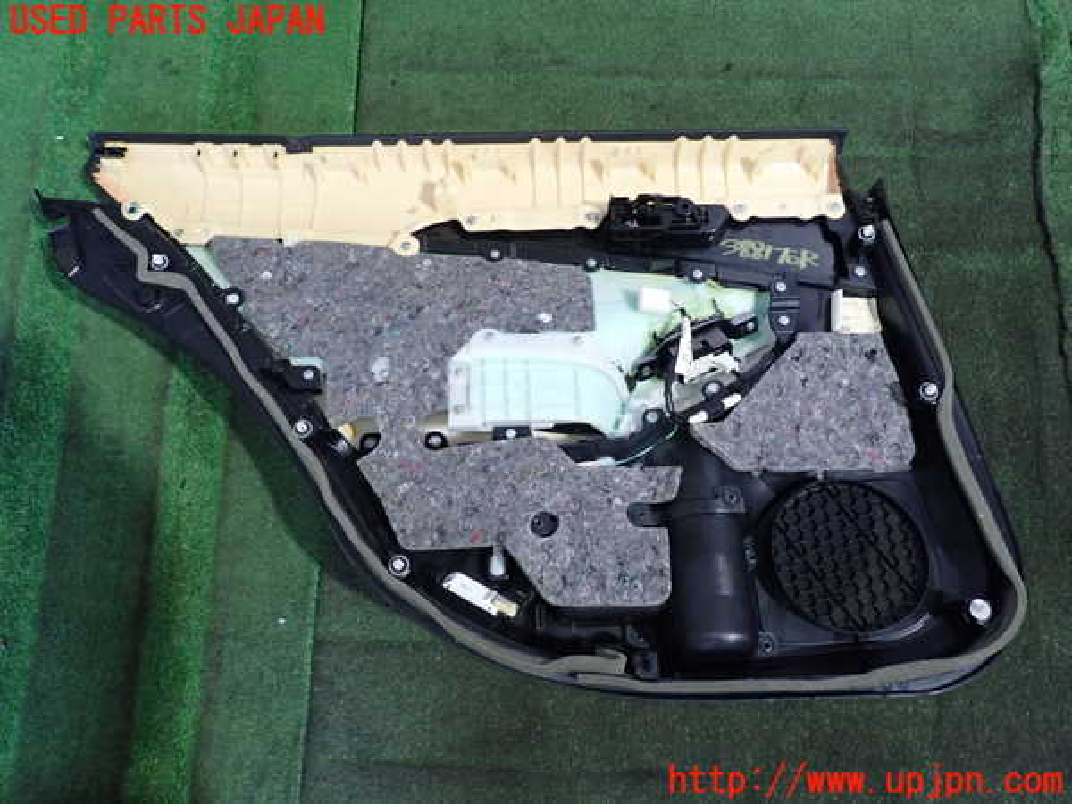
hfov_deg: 69.4
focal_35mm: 25
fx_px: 774
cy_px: 402
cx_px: 536
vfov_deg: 54.9
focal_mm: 4.5
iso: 800
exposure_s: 1/30
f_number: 2.8
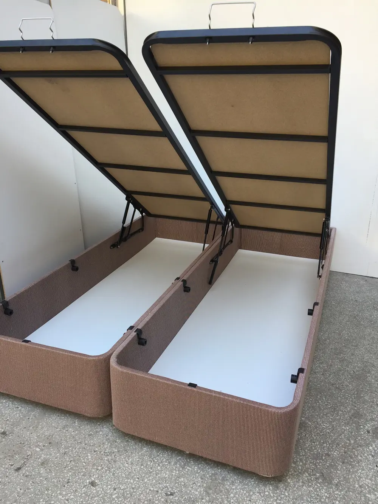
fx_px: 422
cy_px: 252
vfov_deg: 61.7
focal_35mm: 29
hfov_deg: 48.2
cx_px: 189
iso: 32
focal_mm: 4.15
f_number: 2.2
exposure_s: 1/100
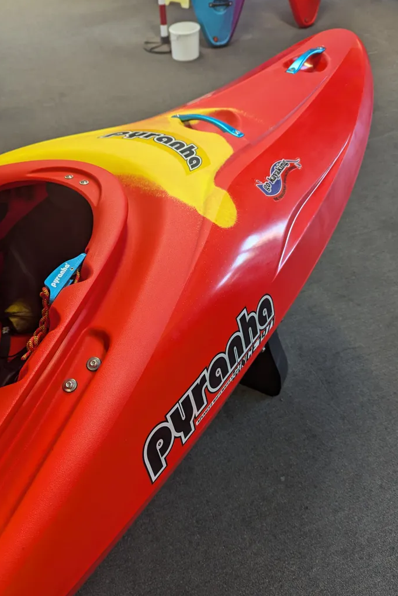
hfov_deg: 49.5
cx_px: 175
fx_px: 431
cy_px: 299
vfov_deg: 69.4
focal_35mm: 26
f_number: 1.85
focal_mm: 6.81
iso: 288
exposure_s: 1/100
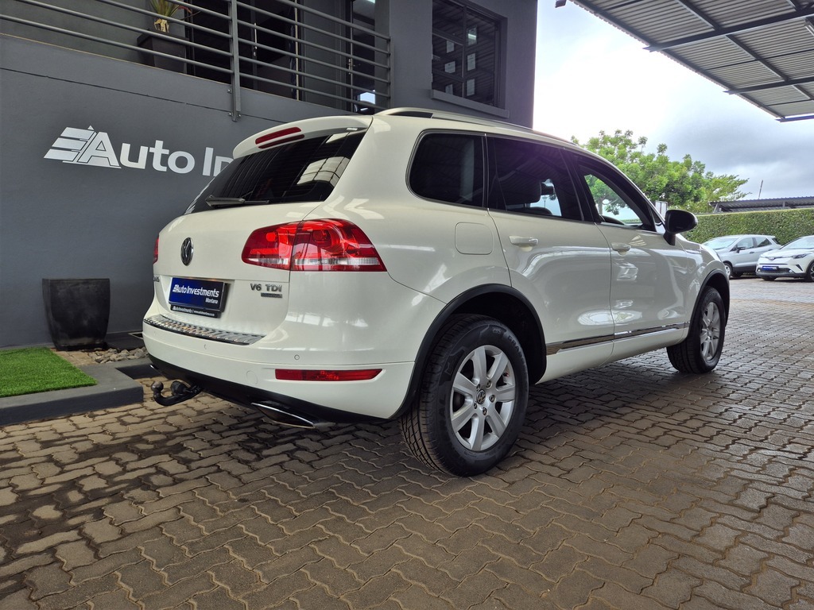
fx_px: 541
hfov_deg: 73.9
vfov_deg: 58.9
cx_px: 407
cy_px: 305
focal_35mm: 23
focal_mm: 5.4
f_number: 1.8
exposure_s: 1/234
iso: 25
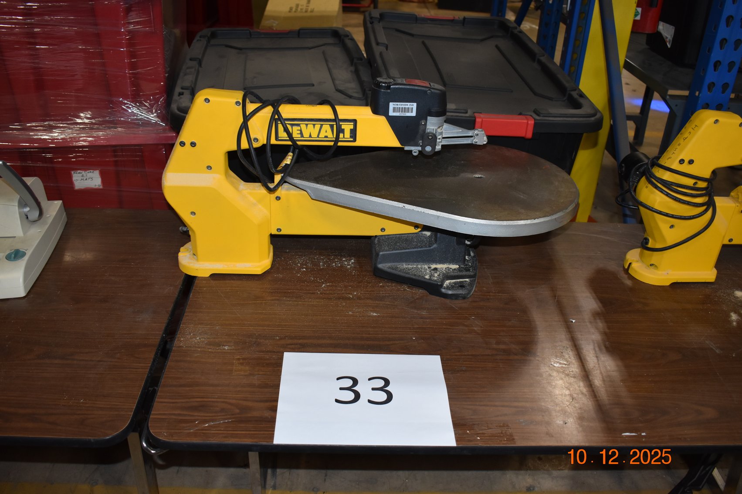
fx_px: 680
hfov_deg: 57.2
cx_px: 371
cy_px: 247
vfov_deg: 40.0
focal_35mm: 33
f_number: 3.8
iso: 800
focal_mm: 22
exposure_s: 1/125
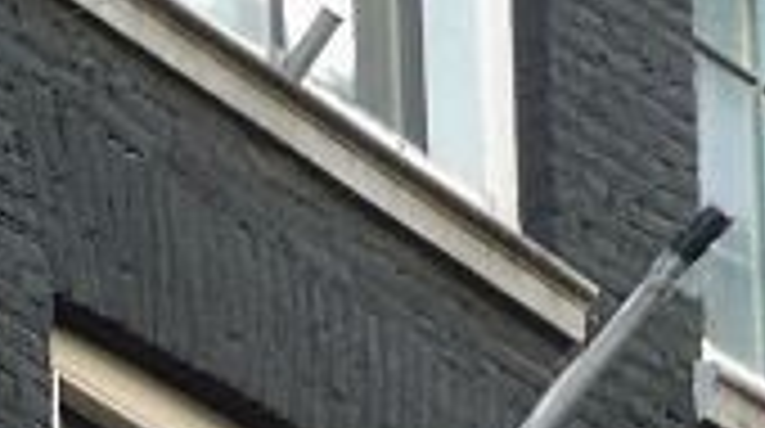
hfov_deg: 5.1
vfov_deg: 2.9
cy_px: 1433
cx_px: -1080
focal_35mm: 408
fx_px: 8263
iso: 200
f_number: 4.8
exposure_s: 1/60
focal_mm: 11
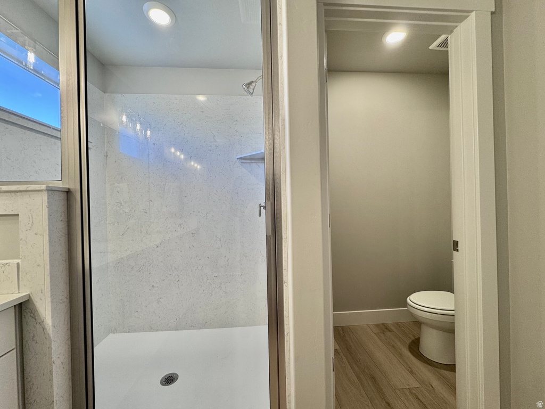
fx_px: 220
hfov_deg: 102.1
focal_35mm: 14
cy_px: 204
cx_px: 272
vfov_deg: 85.7
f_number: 2.2
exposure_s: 1/120
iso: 100
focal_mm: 2.22
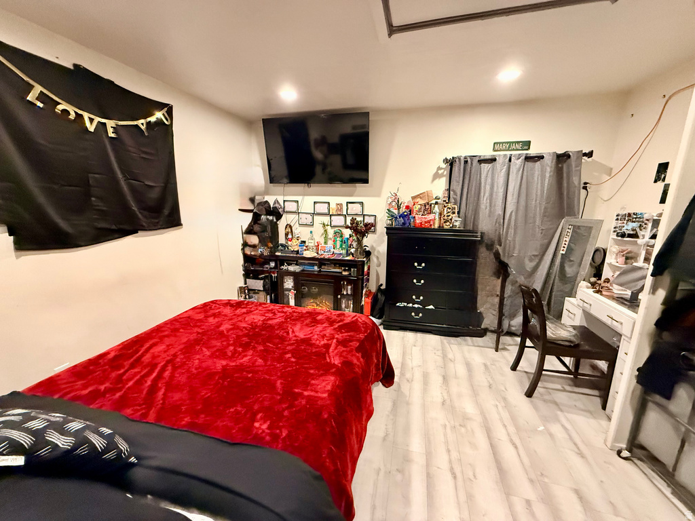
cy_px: 260
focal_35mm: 14
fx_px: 281
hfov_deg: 102.1
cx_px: 348
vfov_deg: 85.7
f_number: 2.2
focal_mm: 2.22
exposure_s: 1/60
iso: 800
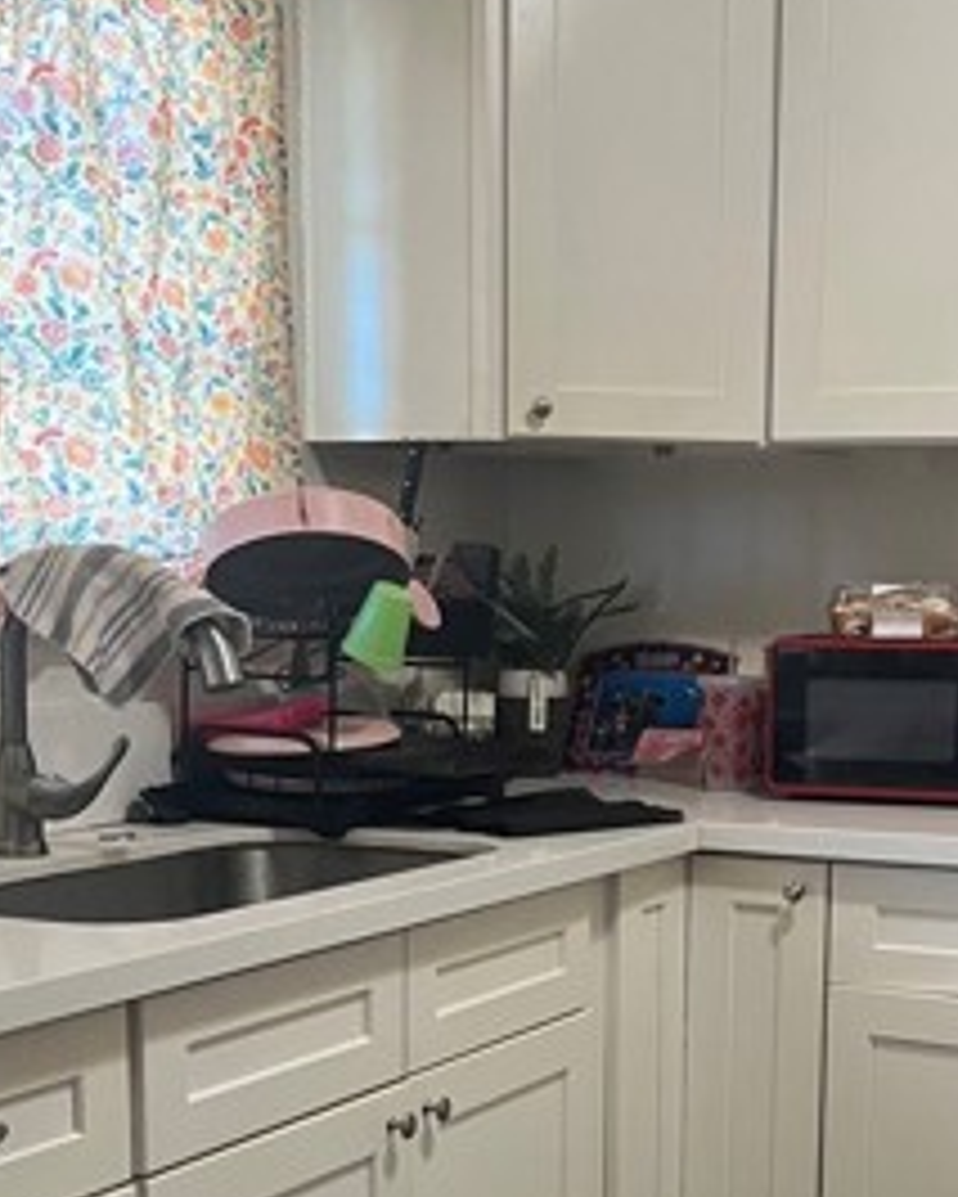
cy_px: 1012
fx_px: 2161
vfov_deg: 30.0
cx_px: 634
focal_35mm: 61
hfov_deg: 24.9
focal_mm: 5.1
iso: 125
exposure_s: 1/60
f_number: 1.6
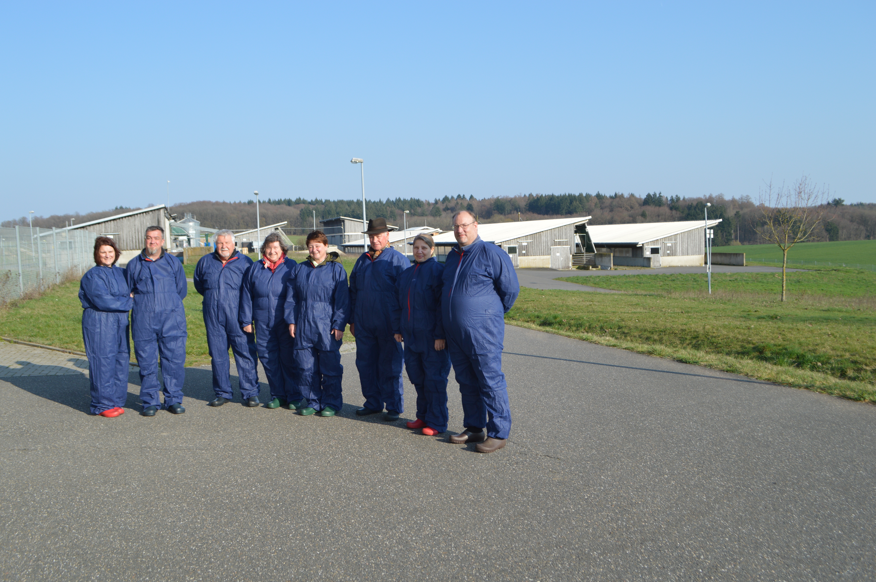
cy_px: 291
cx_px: 438
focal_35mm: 30
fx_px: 729
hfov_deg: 62.0
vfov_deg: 43.5
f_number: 7.1
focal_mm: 20
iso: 100
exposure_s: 1/200
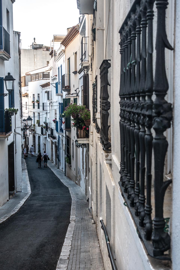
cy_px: 135
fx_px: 397
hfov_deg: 25.5
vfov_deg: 37.5
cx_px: 90
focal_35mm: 53
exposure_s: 1/125
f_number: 4
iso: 160
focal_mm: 19.29
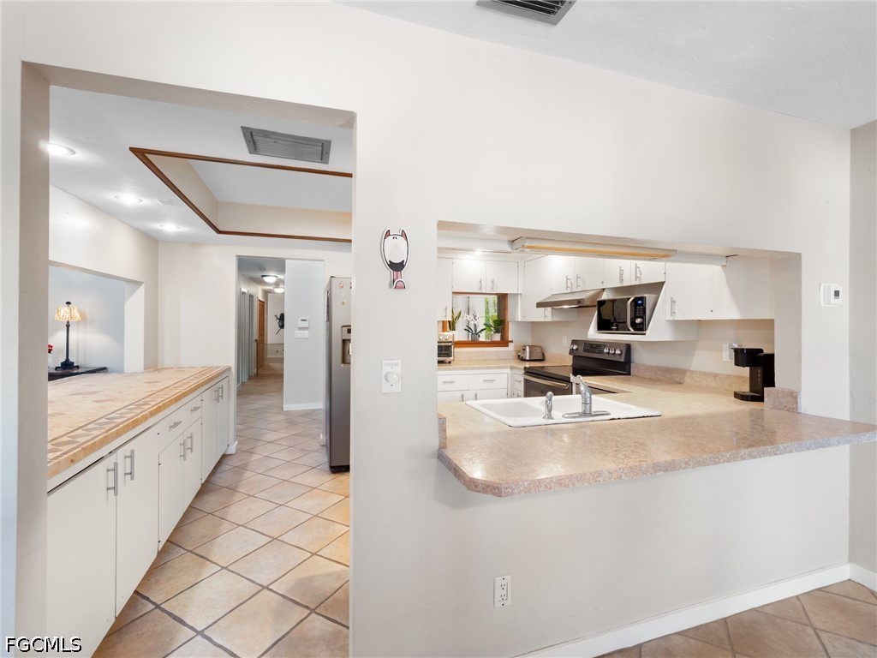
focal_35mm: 14
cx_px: 438
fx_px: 355
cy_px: 329
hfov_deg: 102.1
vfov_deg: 85.7
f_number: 7.1
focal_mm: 7
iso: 200
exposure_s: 1/2
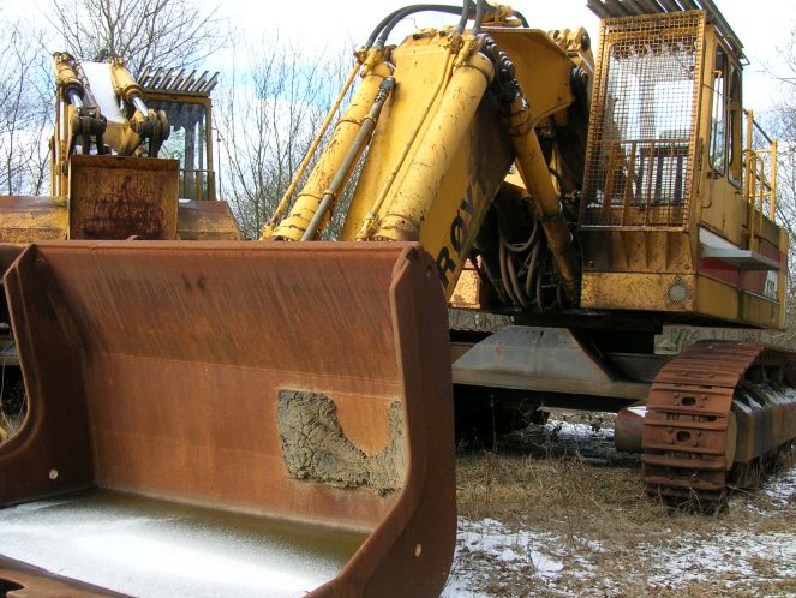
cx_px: 384
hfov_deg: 45.7
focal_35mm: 41
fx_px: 943
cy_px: 319
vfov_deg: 35.2
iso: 50
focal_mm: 5.7
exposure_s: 1/100
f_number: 4.9
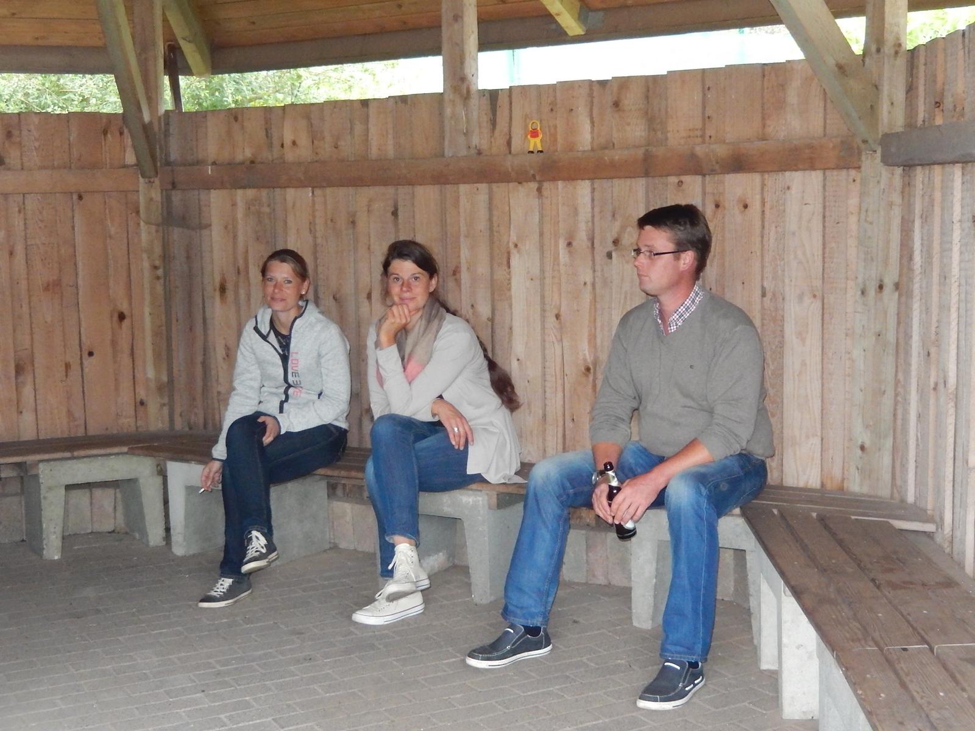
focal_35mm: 51
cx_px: 488
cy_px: 366
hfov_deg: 37.5
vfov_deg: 28.6
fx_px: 1436
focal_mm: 9.2
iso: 1400
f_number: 4.5
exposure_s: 1/30
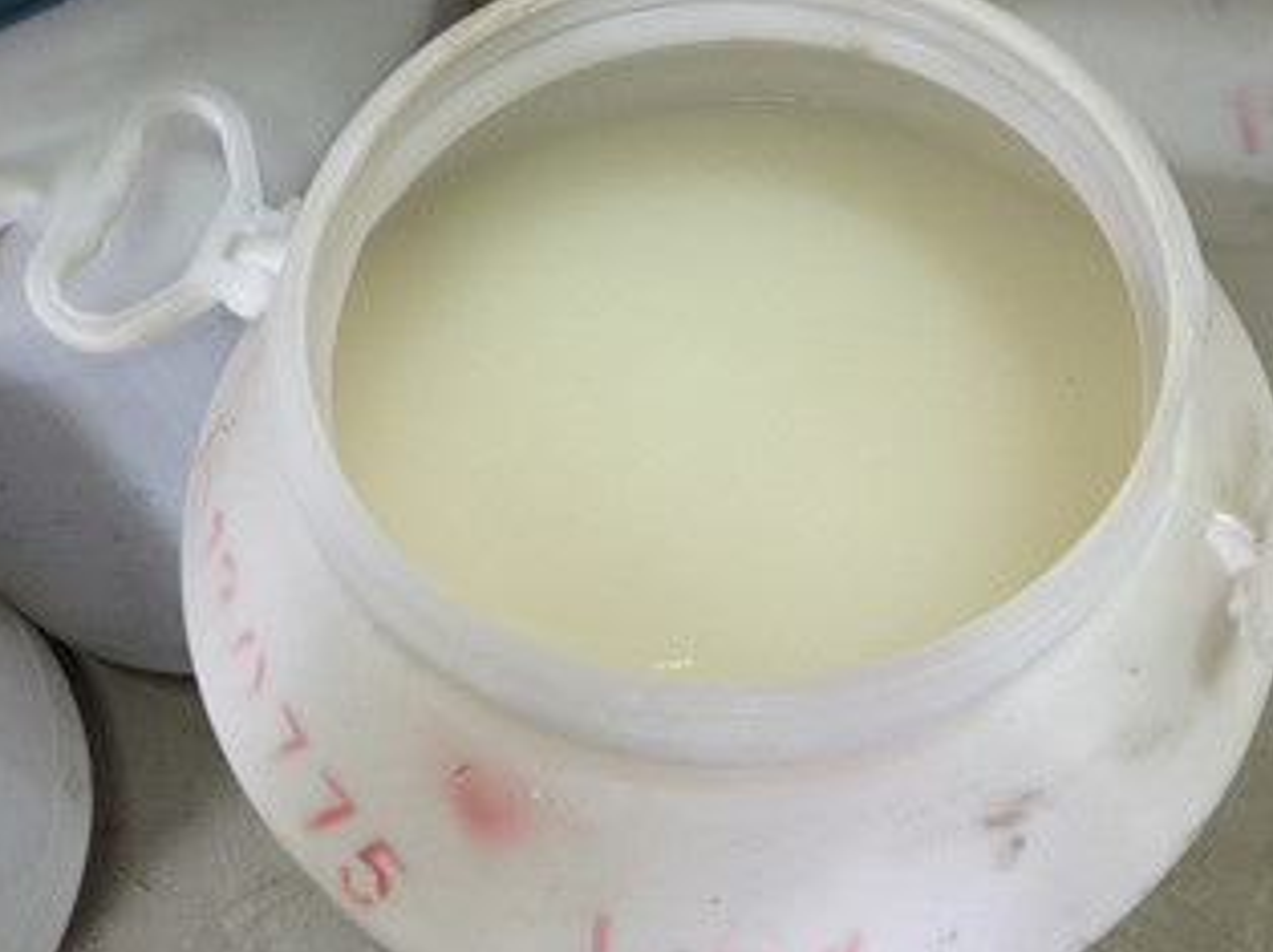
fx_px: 1360
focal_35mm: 37
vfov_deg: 38.6
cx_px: 762
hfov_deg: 49.9
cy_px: 498
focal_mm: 4.15
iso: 80
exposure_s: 1/4
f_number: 2.2
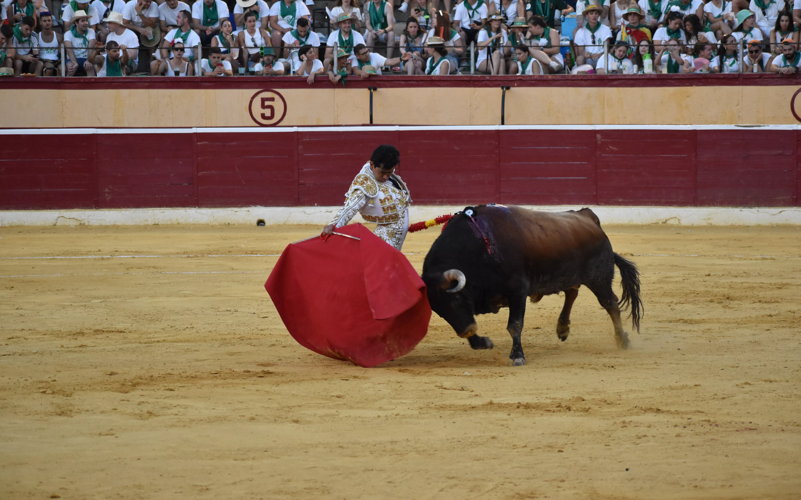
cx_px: 400
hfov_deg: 13.4
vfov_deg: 8.4
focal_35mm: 156
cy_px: 240
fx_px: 3405
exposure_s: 1/320
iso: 1600
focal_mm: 102
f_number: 4.8
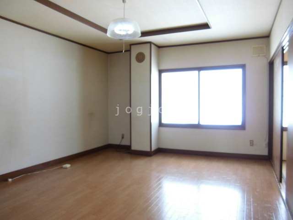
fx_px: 220
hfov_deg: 67.3
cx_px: 146
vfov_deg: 53.1
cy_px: 110
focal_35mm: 26
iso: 100
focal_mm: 4.7
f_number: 2.8
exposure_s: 1/60
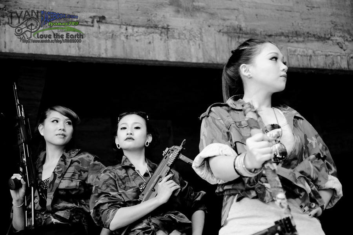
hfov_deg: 33.4
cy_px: 118
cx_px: 176
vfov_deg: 22.6
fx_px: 588
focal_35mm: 60
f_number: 2.8
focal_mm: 40
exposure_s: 1/60
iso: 200
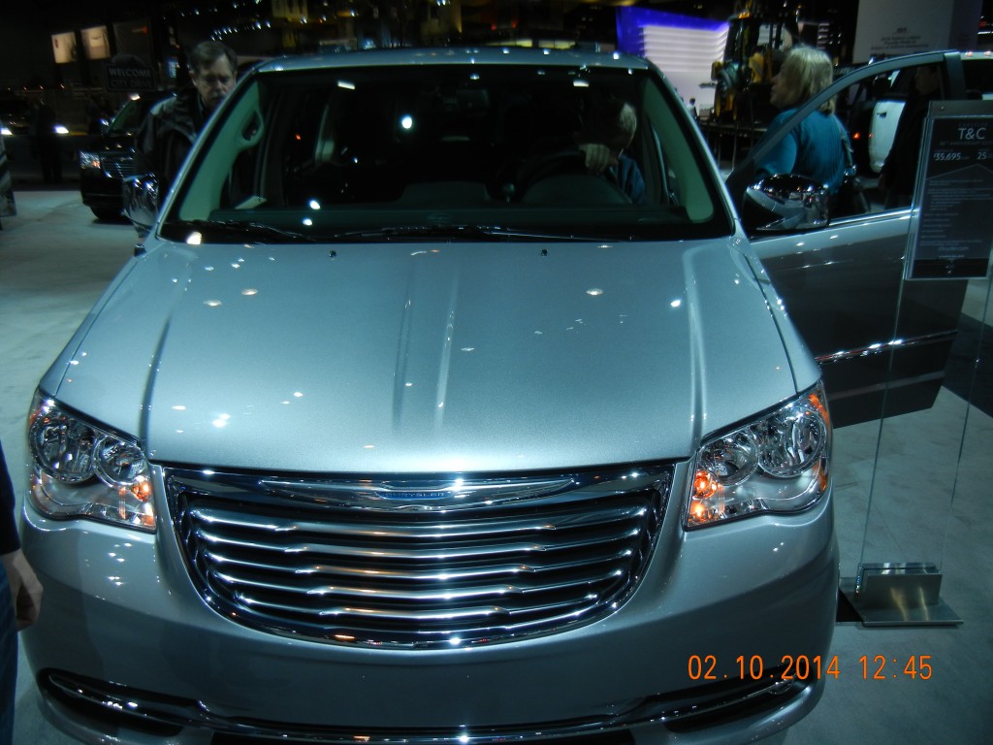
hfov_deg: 60.0
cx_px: 496
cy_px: 372
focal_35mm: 30
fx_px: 861
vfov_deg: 46.8
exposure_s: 1/120
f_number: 3.5
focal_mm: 5.4
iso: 160
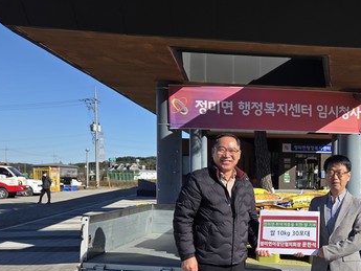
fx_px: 417
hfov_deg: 44.8
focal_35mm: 40
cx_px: 283
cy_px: 193
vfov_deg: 35.4
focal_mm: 5.4
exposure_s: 1/5545
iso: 80
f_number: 1.8
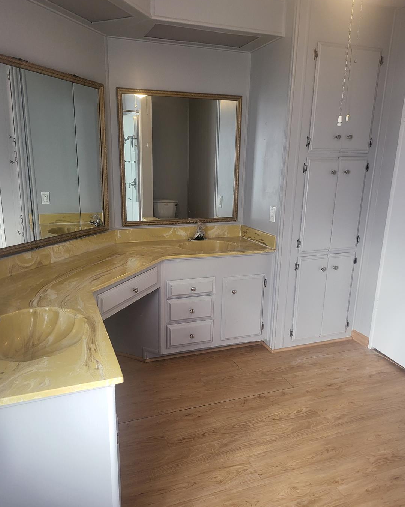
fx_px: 390
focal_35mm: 26
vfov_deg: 66.0
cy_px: 258
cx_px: 196
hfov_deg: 54.9
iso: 250
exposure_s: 1/120
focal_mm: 5
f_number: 1.8
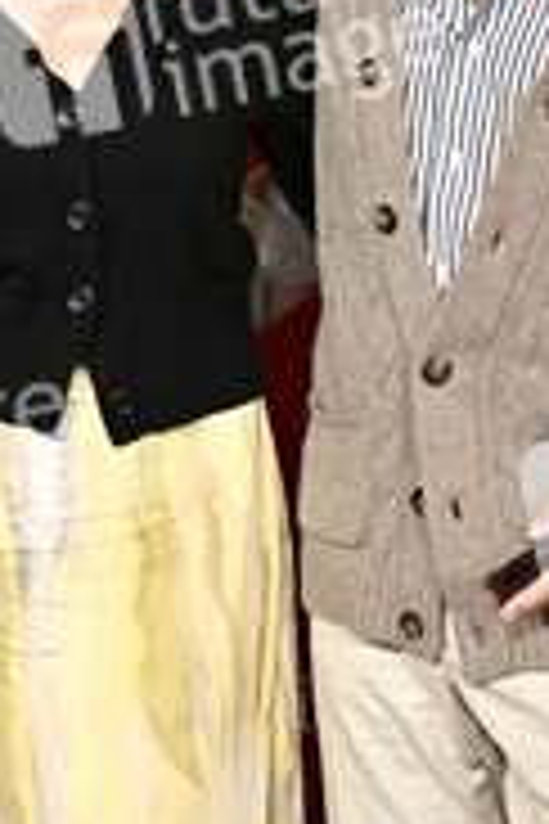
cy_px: 266
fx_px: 2196
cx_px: 342
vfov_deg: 21.2
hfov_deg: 14.2
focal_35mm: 96
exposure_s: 1/320
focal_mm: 44
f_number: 7.1
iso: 3200
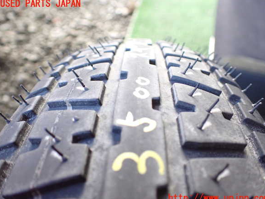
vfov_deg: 45.4
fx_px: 237
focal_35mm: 31
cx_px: 135
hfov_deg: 58.4
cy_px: 101
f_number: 2.3
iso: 800
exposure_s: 1/125
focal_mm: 5.4
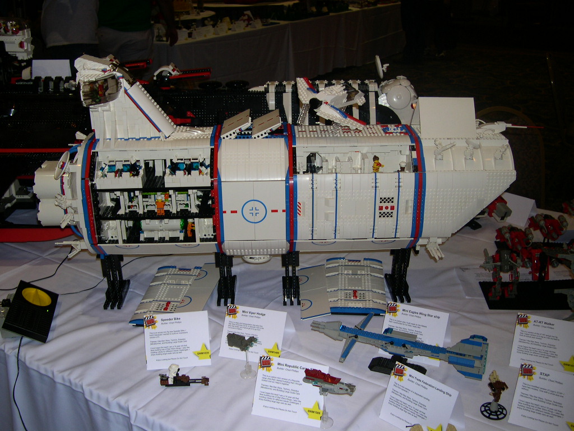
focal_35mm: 38
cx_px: 287
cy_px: 216
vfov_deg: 37.7
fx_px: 630
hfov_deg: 49.0
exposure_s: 1/60
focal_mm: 8
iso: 100
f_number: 2.8
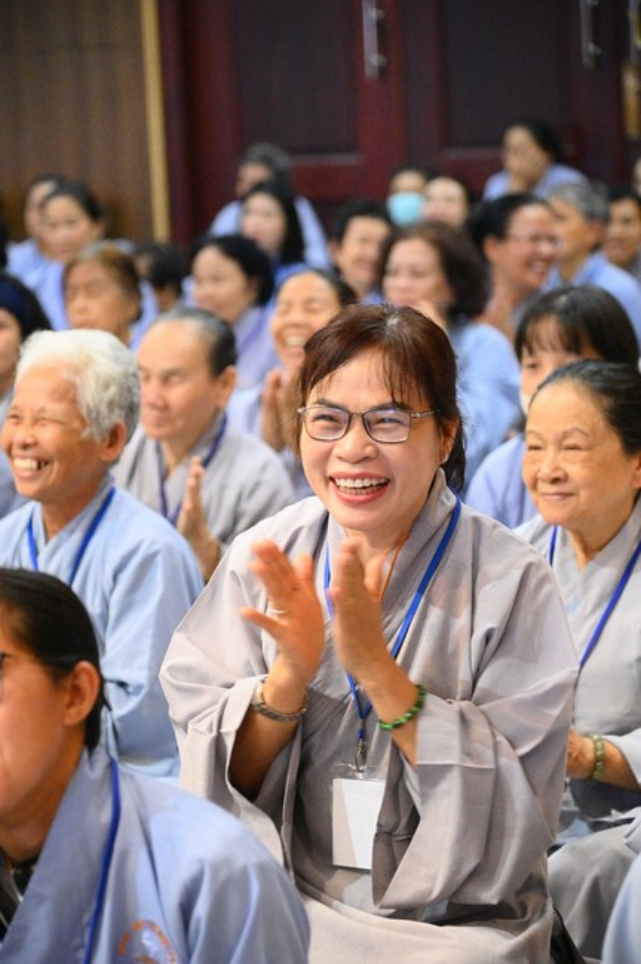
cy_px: 482
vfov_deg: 20.4
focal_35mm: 100
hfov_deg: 13.7
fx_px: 2676
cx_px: 320
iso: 20000
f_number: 4
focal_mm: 100
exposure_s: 1/160
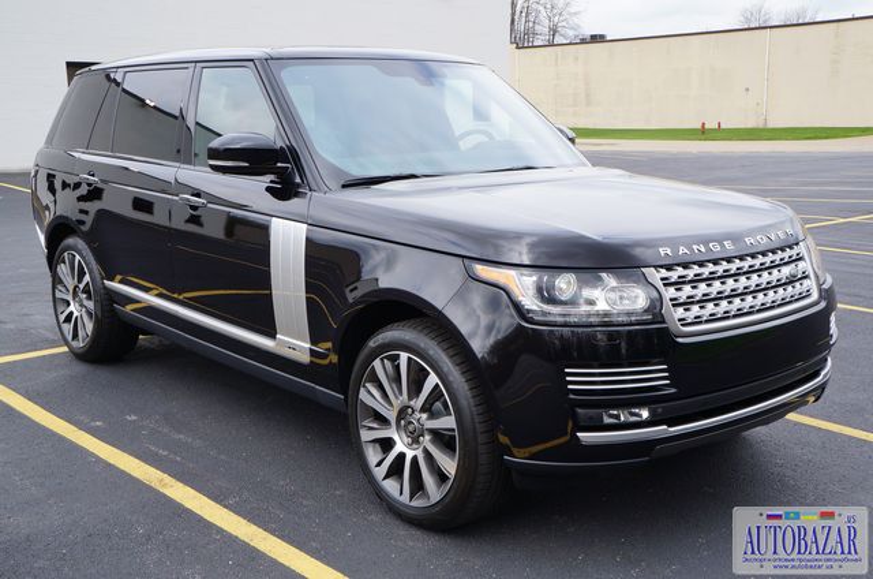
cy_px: 290
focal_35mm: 40
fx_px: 980
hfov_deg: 48.0
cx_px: 436
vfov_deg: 32.9
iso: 200
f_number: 11
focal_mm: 27
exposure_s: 1/100
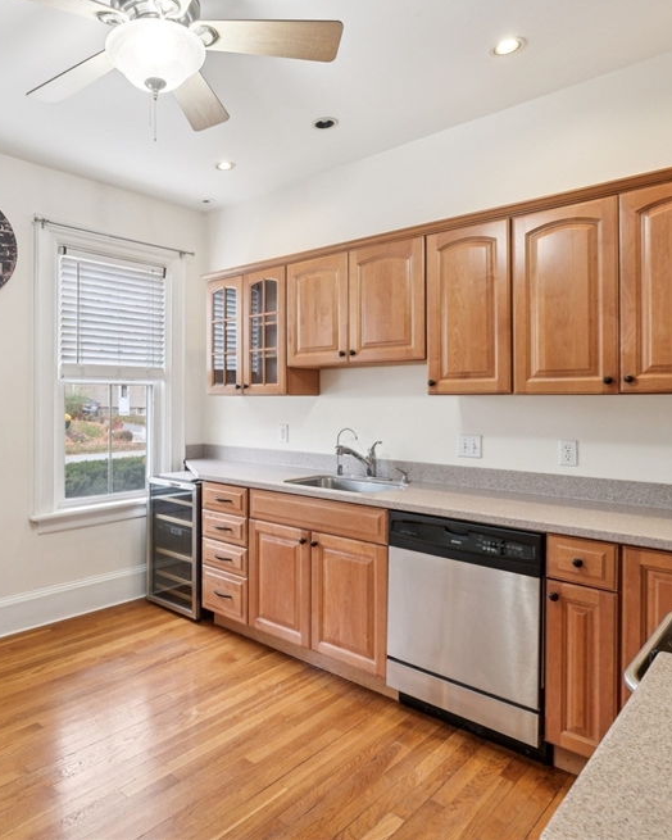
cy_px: 403
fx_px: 547
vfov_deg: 75.0
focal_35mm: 22
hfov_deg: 61.1
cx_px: 208
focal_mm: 10
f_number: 5.6
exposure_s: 1/10
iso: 400
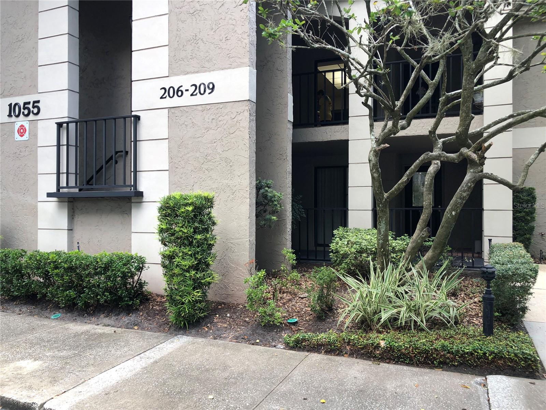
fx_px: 442
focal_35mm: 28
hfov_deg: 63.4
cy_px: 205
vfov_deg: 49.7
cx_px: 273
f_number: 1.8
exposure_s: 1/125
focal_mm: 3.99
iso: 20
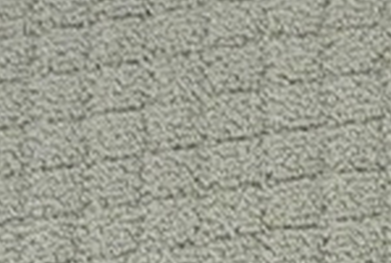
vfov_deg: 6.8
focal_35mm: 181
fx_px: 1970
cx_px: 932
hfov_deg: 10.0
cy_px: 832
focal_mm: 10
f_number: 3.5
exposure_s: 1/30
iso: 1800
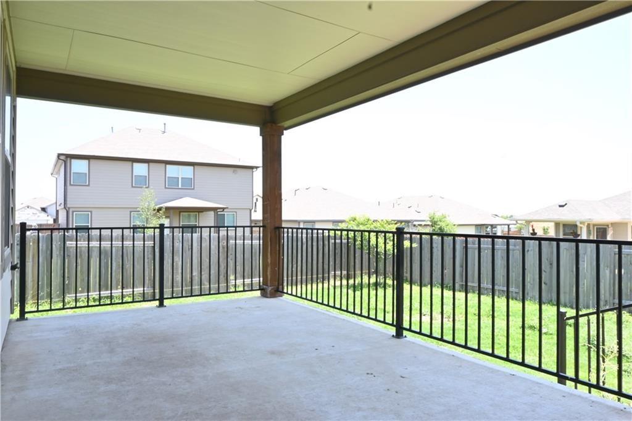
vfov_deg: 53.1
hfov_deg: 73.8
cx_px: 316
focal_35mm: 24
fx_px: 421
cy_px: 210
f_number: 16
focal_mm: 16
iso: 200
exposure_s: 1/25
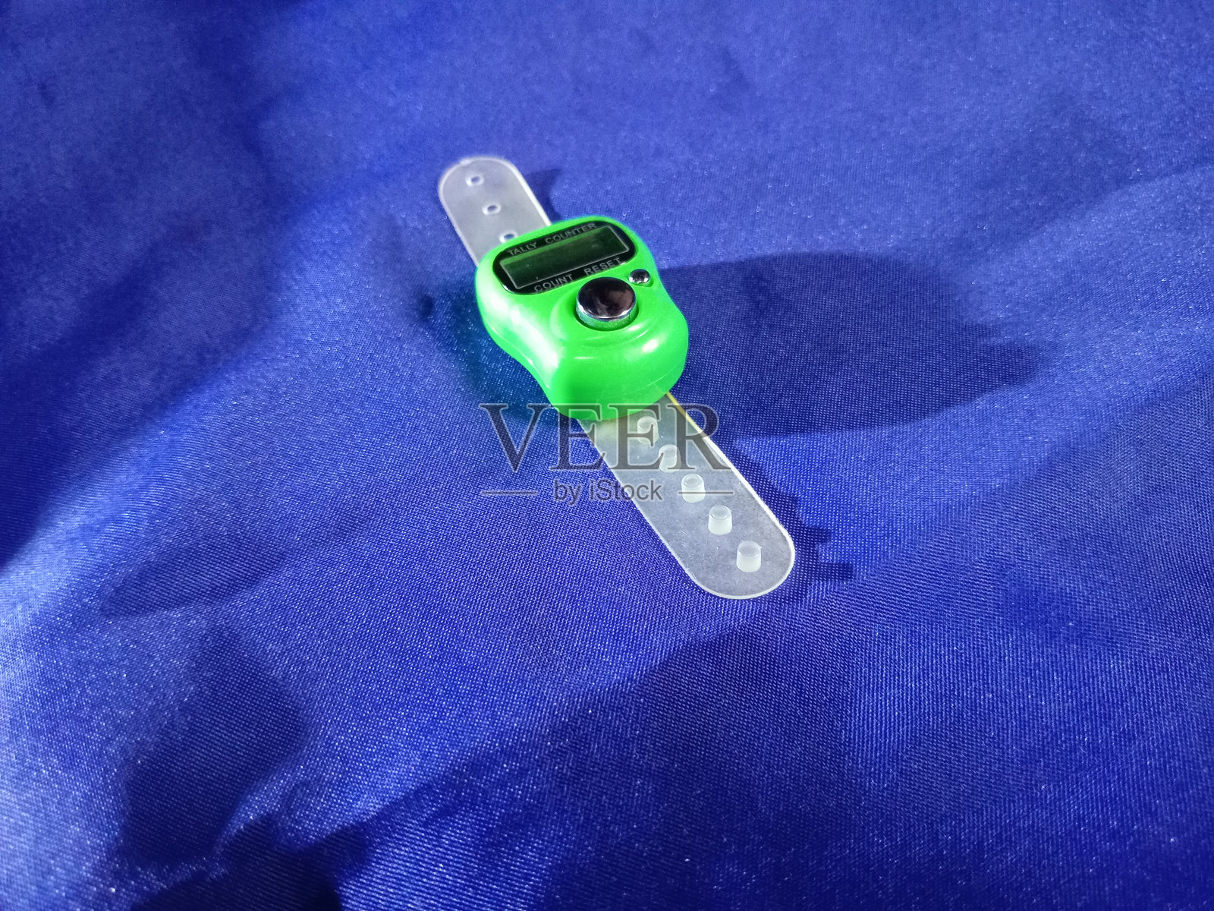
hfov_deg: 65.3
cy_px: 456
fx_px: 947
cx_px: 607
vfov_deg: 51.4
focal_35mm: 27
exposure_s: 1/16.7
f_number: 1.8
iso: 3436
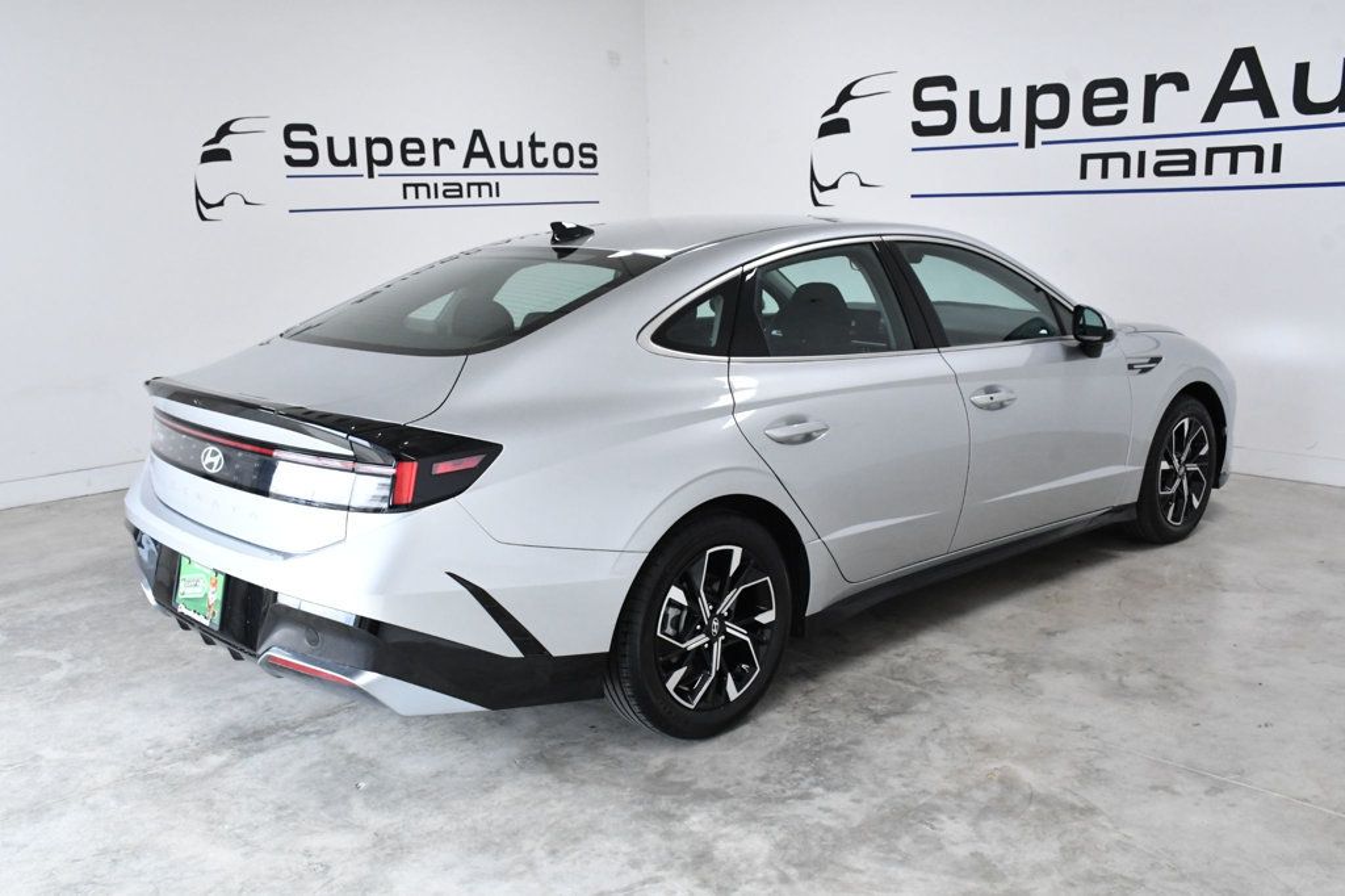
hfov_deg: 55.8
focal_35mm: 34
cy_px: 448
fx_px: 1270
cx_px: 672
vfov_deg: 38.9
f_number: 10
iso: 2500
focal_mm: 23
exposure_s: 1/400
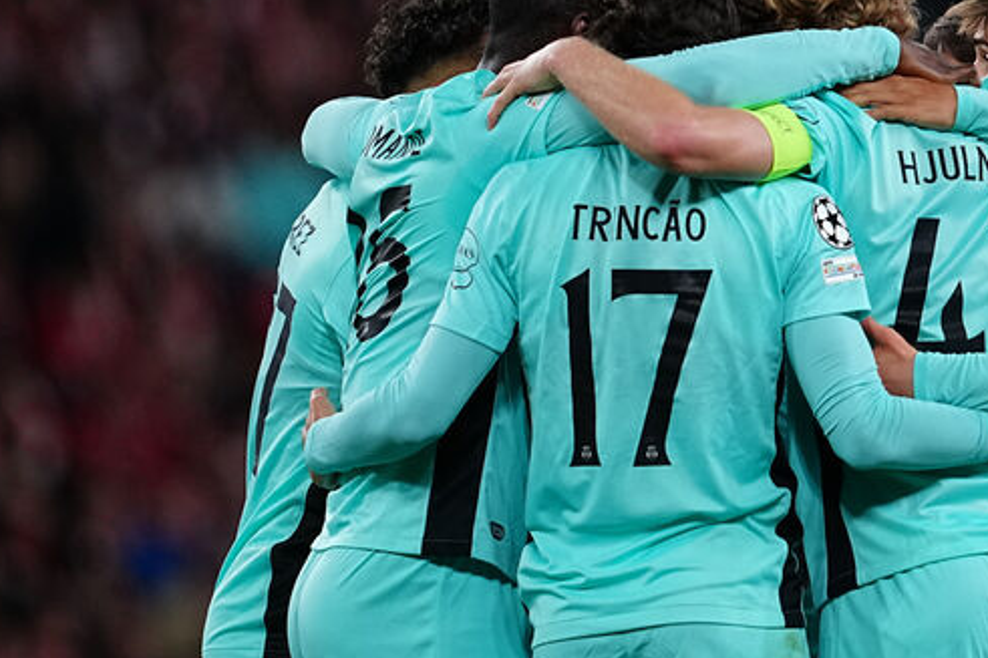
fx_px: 31247
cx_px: 924
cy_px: 206
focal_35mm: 1139
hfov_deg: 1.8
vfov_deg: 1.2
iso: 1600
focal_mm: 400
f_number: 2.8
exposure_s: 1/1600
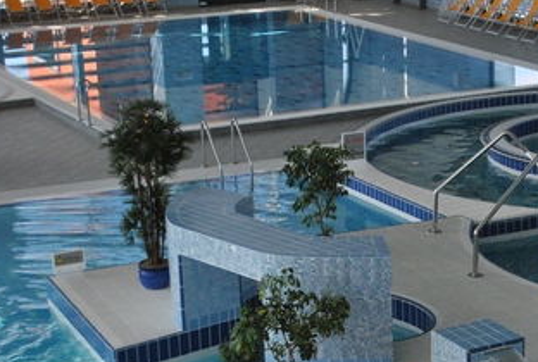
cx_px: 495
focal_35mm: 98
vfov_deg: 14.0
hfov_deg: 20.3
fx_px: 1469
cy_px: 275
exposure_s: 1/800
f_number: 5
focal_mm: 34
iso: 800
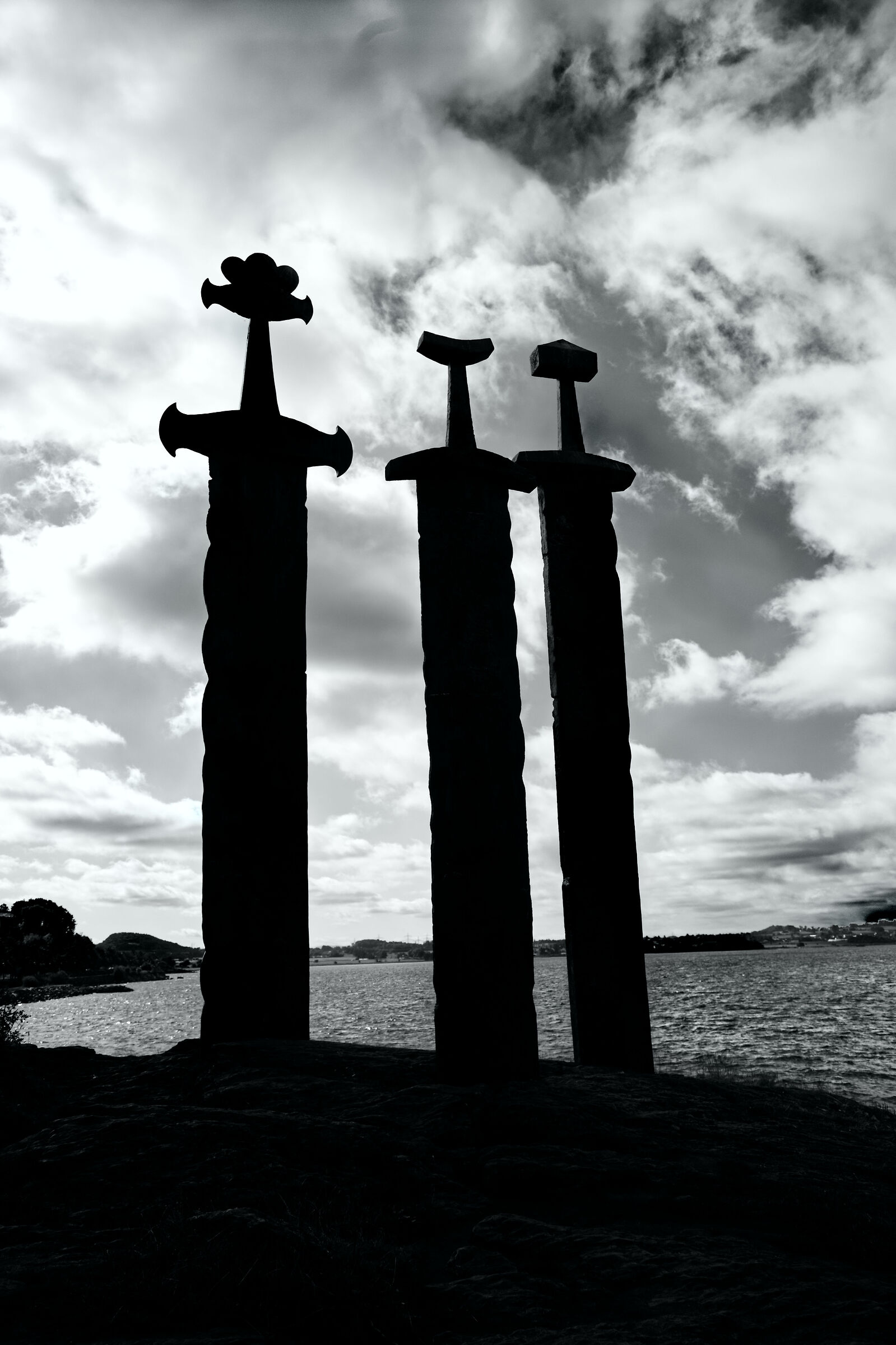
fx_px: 1195
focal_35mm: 32
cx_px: 448
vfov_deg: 58.7
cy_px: 672
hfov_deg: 41.1
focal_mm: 32
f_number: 5.6
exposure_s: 1/5000
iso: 500
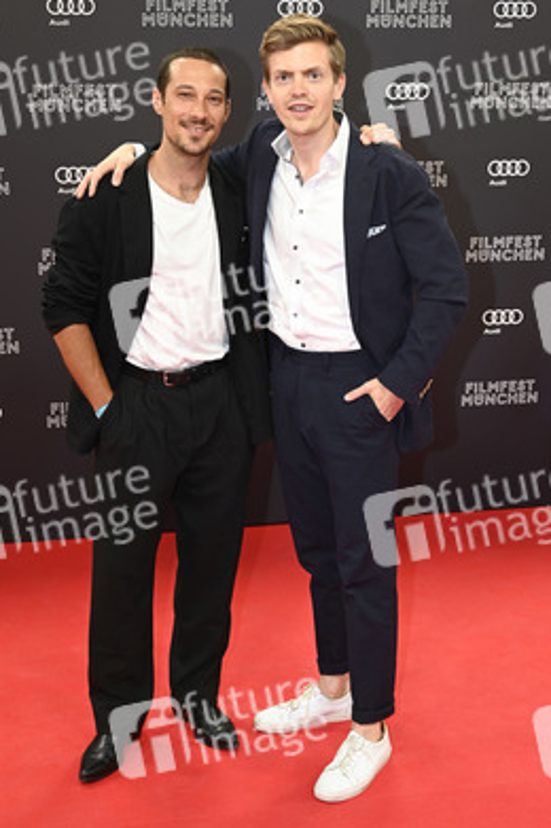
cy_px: 411
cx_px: 280
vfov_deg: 41.9
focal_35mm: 47
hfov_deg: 28.6
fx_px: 1081
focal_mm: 46
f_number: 6.3
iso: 800
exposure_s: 1/125
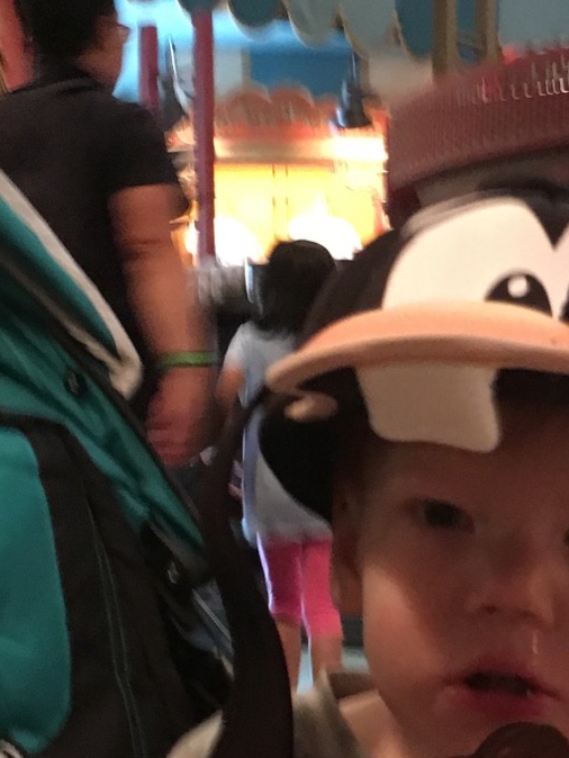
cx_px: 596
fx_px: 1884
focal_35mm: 86
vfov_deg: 22.7
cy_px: 485
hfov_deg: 16.7
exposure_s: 1/15
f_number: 2.2
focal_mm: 4.15
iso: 400
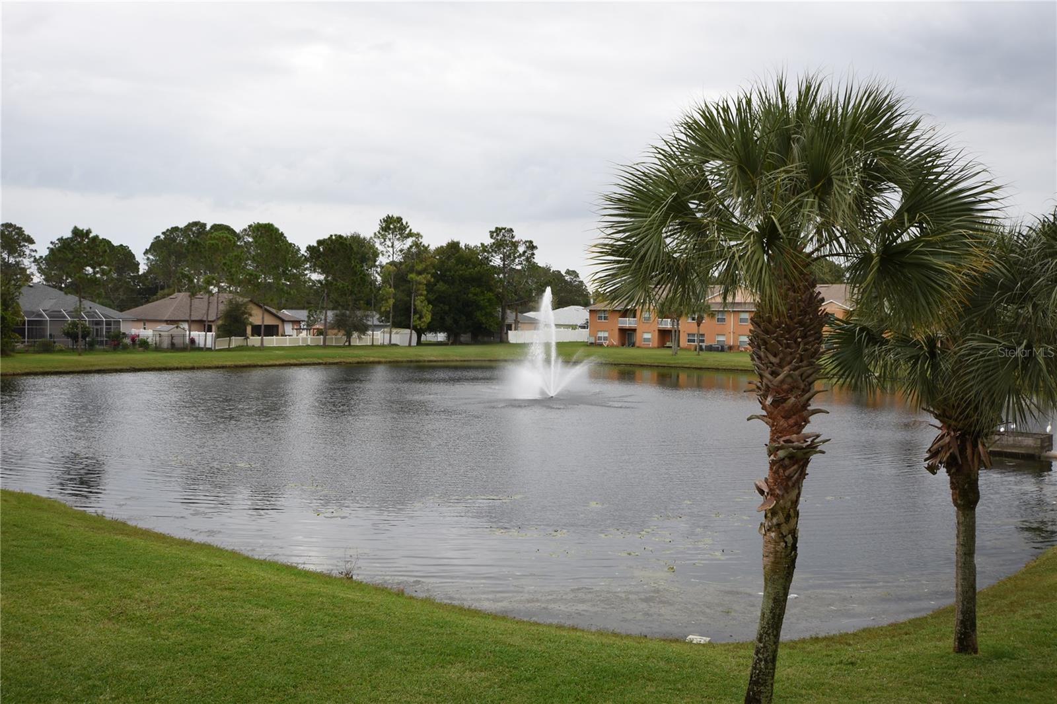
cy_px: 352
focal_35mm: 36
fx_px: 1057
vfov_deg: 36.9
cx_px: 528
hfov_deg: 53.1
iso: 100
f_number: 5.6
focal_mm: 24
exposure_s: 1/125
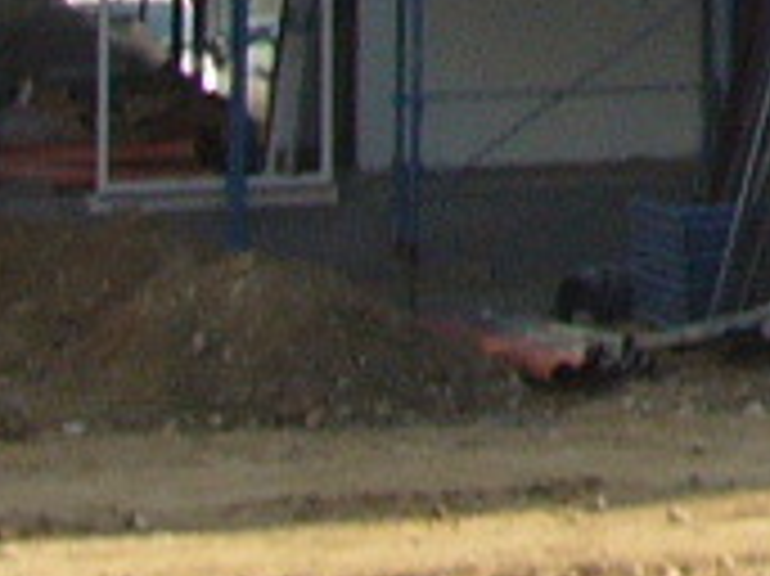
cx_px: 2612
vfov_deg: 5.4
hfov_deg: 6.6
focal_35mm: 262
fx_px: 5824
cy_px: -1125
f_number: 5.6
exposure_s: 1/160
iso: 64
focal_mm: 5.8
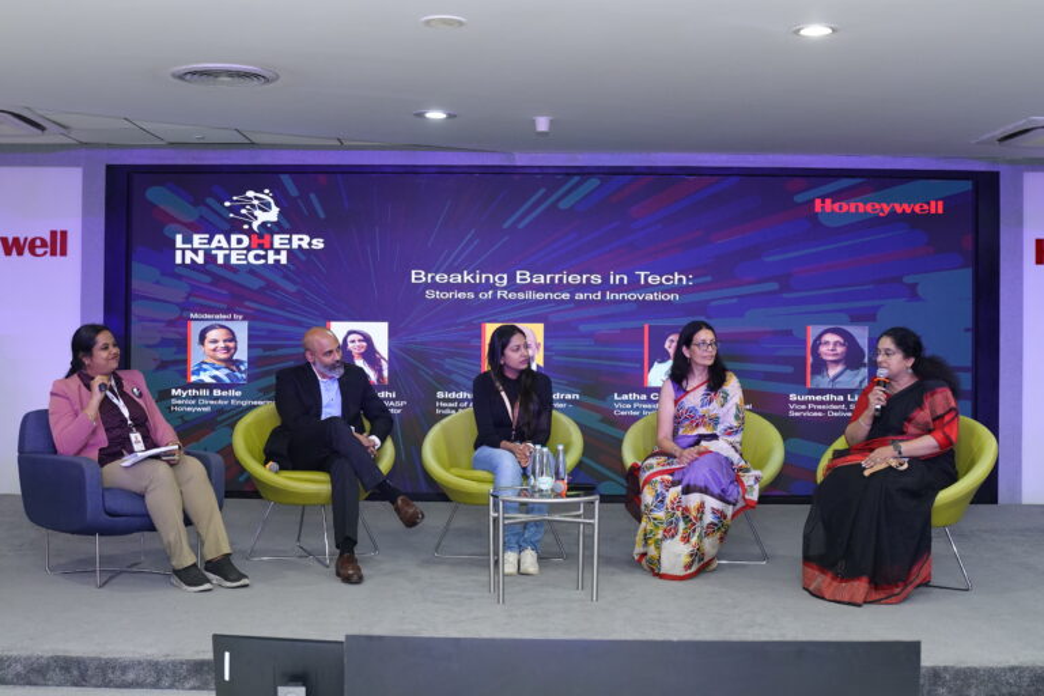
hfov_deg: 46.4
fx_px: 1218
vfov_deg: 31.9
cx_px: 522
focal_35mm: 42
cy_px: 348
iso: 1250
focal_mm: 28
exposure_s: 1/160
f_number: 4
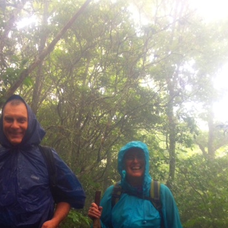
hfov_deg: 29.4
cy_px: 199
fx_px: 432
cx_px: 84
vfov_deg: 28.6
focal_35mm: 58
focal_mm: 4.28
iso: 50
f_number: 2.4
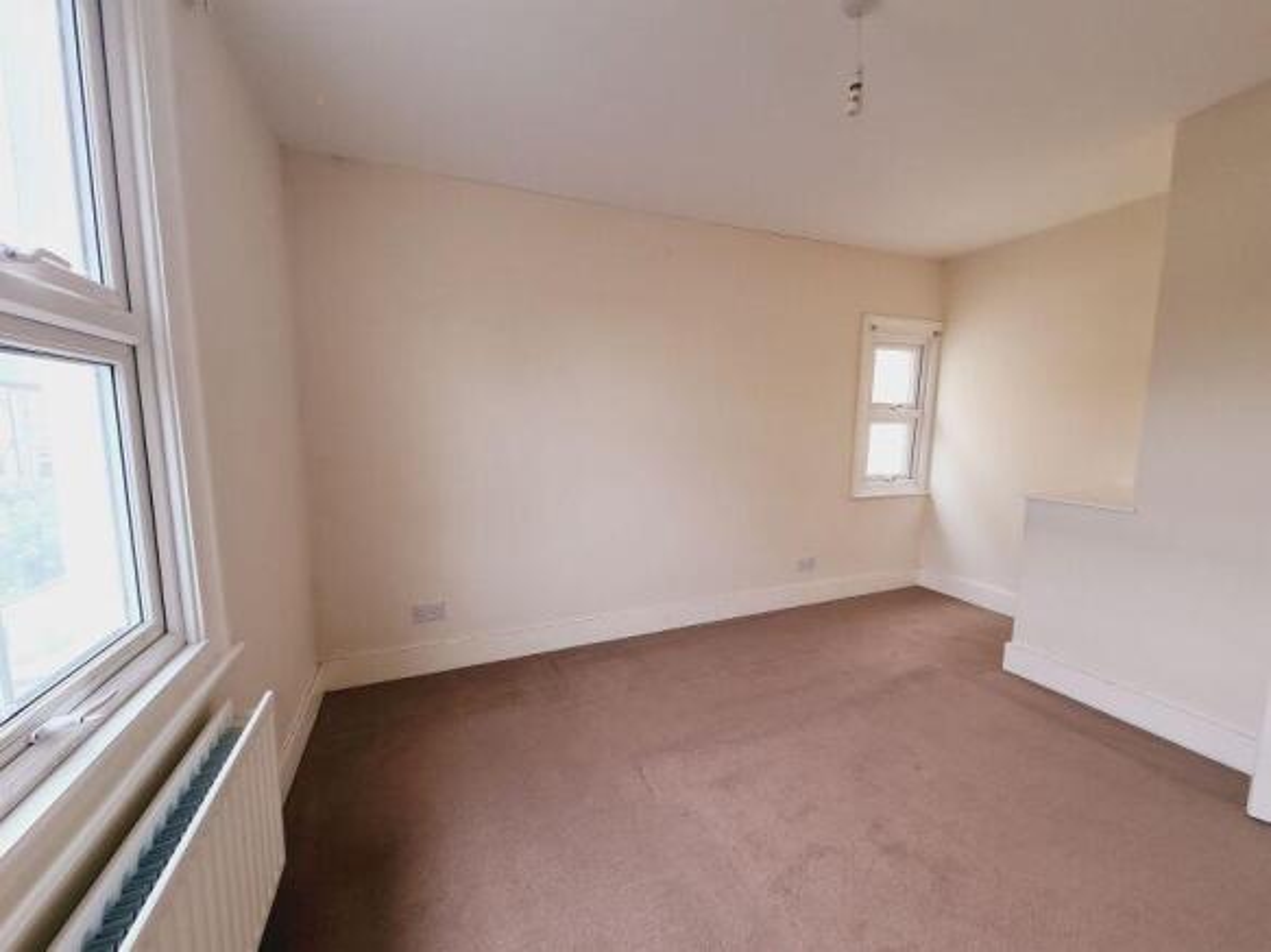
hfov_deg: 106.2
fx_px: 477
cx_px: 636
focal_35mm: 13
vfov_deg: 89.9
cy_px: 476
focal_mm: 2.2
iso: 160
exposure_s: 1/50
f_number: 2.2
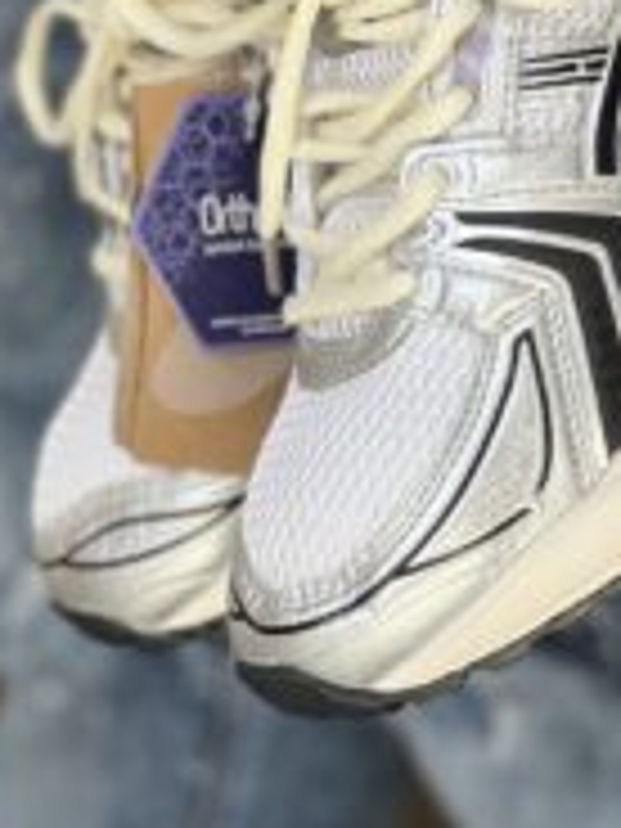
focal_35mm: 181
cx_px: 400
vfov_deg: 10.8
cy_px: 50
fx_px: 4329
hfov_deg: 8.2
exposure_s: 1/121
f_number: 2.8
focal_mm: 9
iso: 160
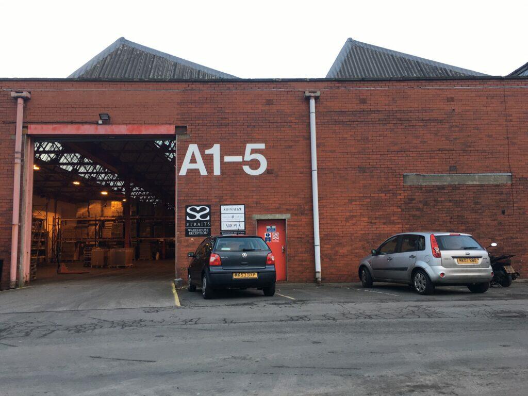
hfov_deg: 61.7
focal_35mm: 29
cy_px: 198
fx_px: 442
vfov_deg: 48.2
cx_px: 264
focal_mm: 4.15
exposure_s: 1/100
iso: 40
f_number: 2.2
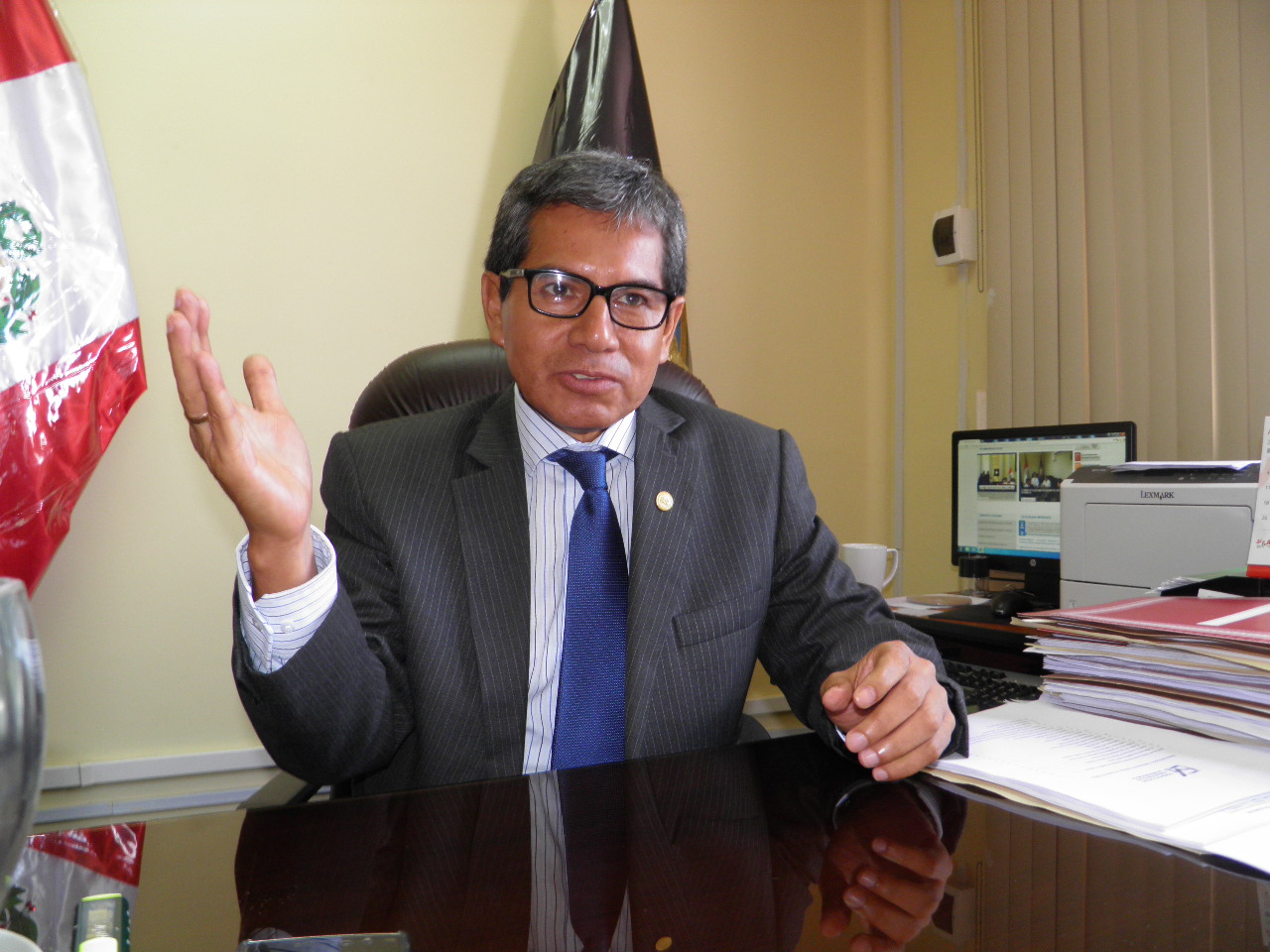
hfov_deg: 63.4
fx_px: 1027
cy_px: 476
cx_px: 635
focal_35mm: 28
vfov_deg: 49.7
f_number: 2.8
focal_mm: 4.9
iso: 100
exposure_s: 1/30
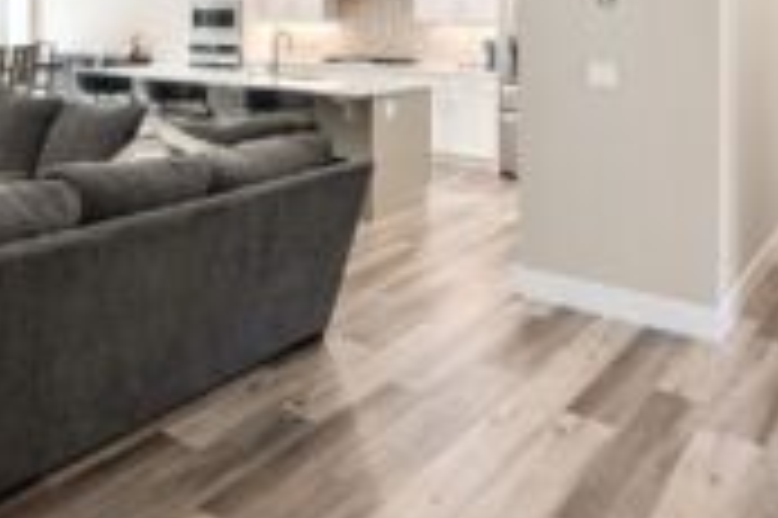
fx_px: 799
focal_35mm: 37
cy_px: 25
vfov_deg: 33.4
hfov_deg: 46.3
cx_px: 63
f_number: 5.6
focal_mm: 16
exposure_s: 1/60
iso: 640
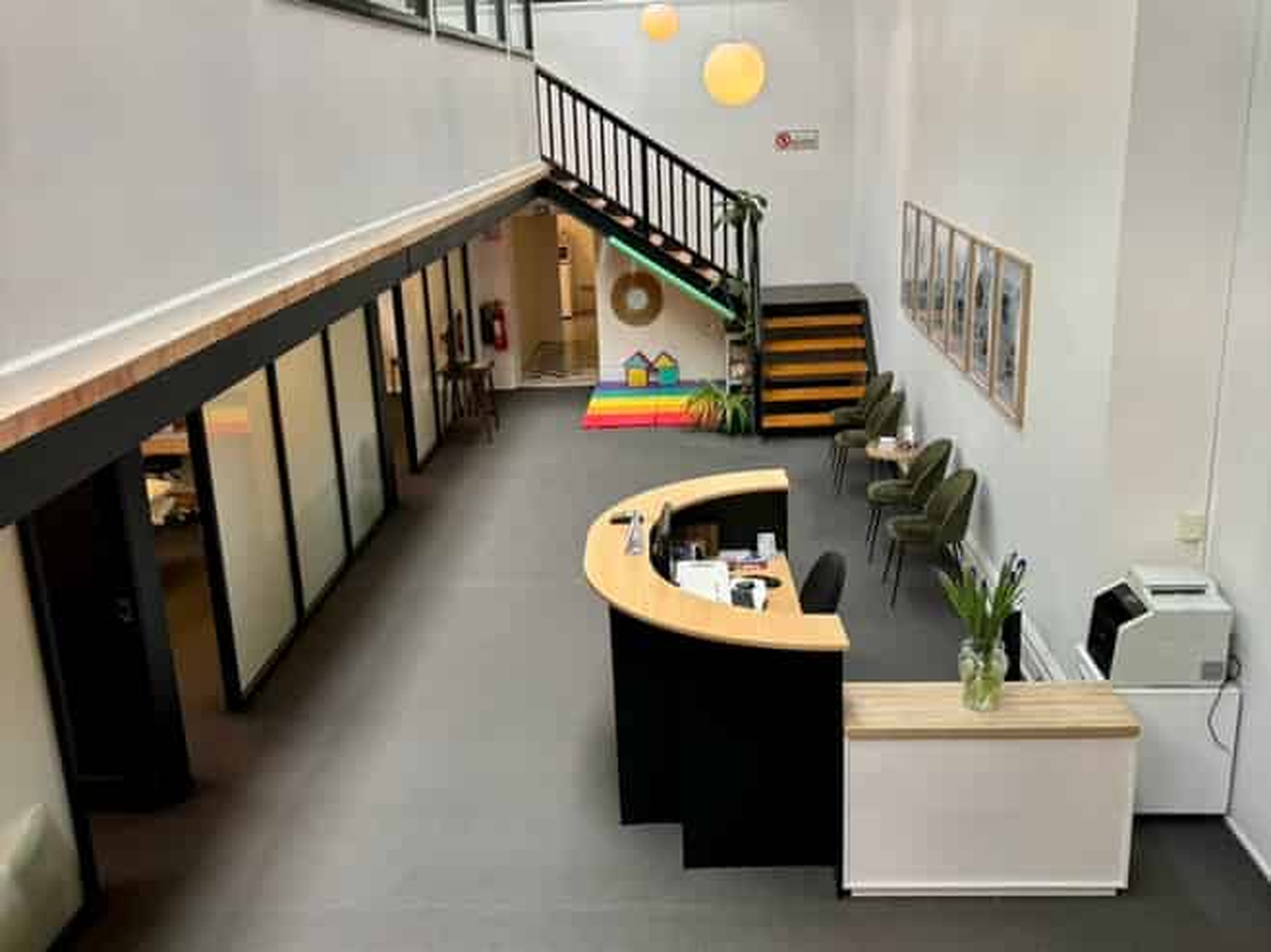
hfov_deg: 67.3
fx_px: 954
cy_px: 476
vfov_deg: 53.0
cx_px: 636
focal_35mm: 26
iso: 80
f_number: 1.6
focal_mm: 5.96
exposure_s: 1/50
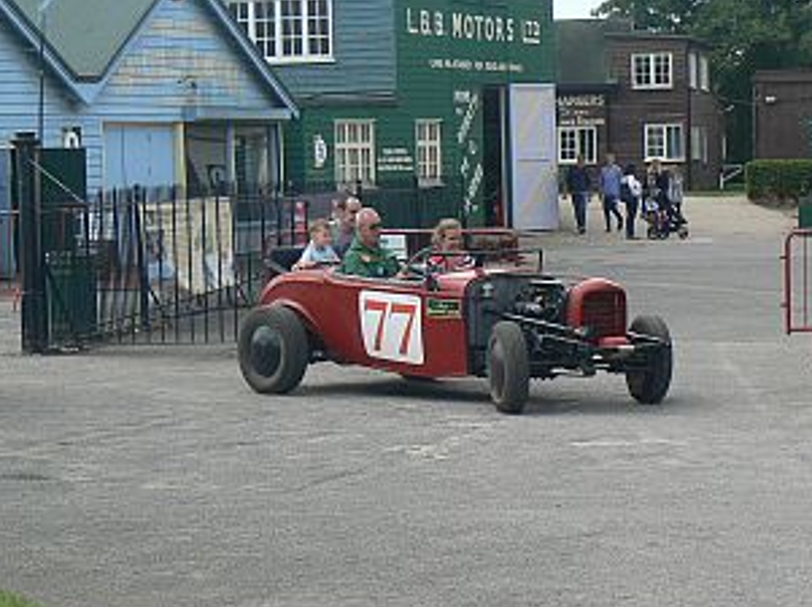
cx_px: 464
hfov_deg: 21.5
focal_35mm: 91
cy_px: 308
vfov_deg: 16.2
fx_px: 2132
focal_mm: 12.6
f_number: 5.6
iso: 80
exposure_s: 1/400
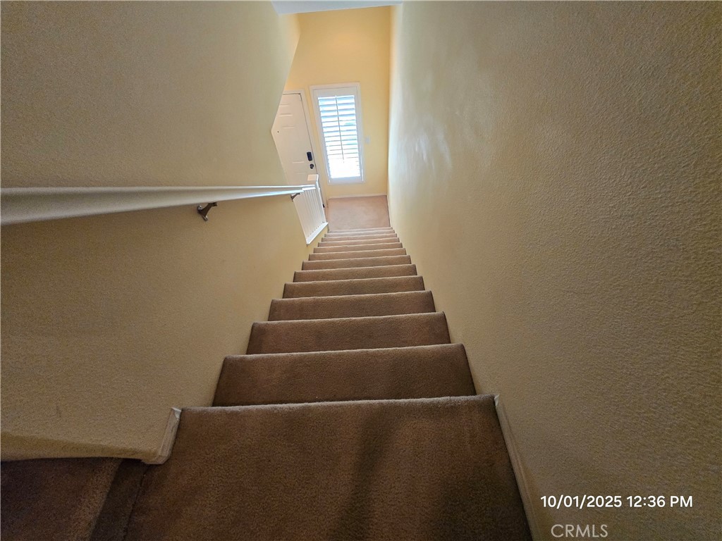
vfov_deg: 89.9
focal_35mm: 13
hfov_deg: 106.2
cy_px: 270
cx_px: 361
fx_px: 271
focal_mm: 1.7
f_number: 2.2
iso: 320
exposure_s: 1/60
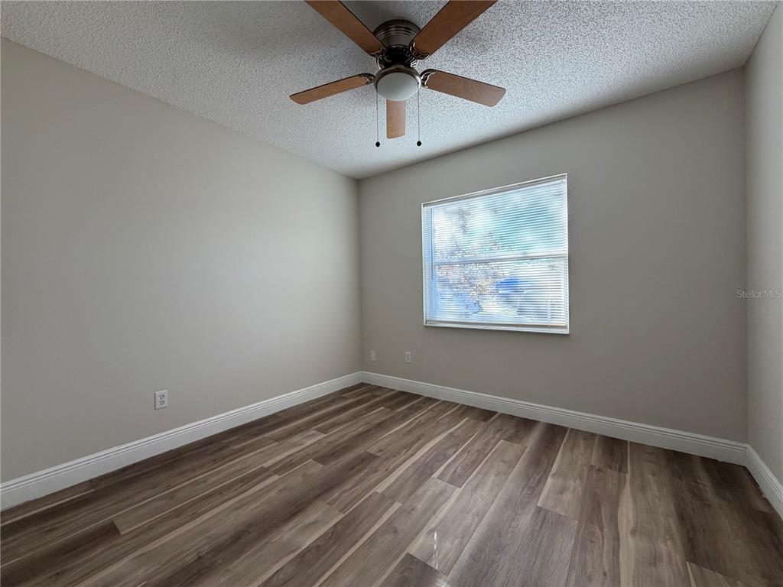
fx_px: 317
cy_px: 294
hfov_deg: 102.1
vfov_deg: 85.7
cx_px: 392
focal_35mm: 14
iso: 200
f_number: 2.2
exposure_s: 1/121
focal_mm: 2.22
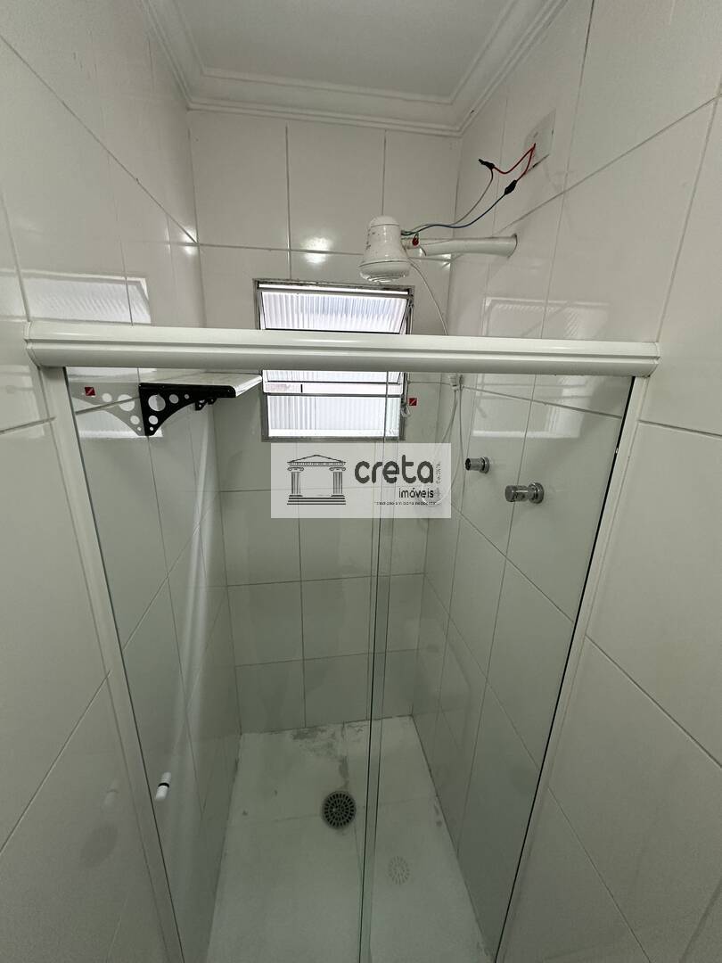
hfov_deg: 85.7
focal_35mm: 14
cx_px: 361
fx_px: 389
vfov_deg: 102.1
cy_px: 482
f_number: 2.2
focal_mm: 2.22
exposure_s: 1/120
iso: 200
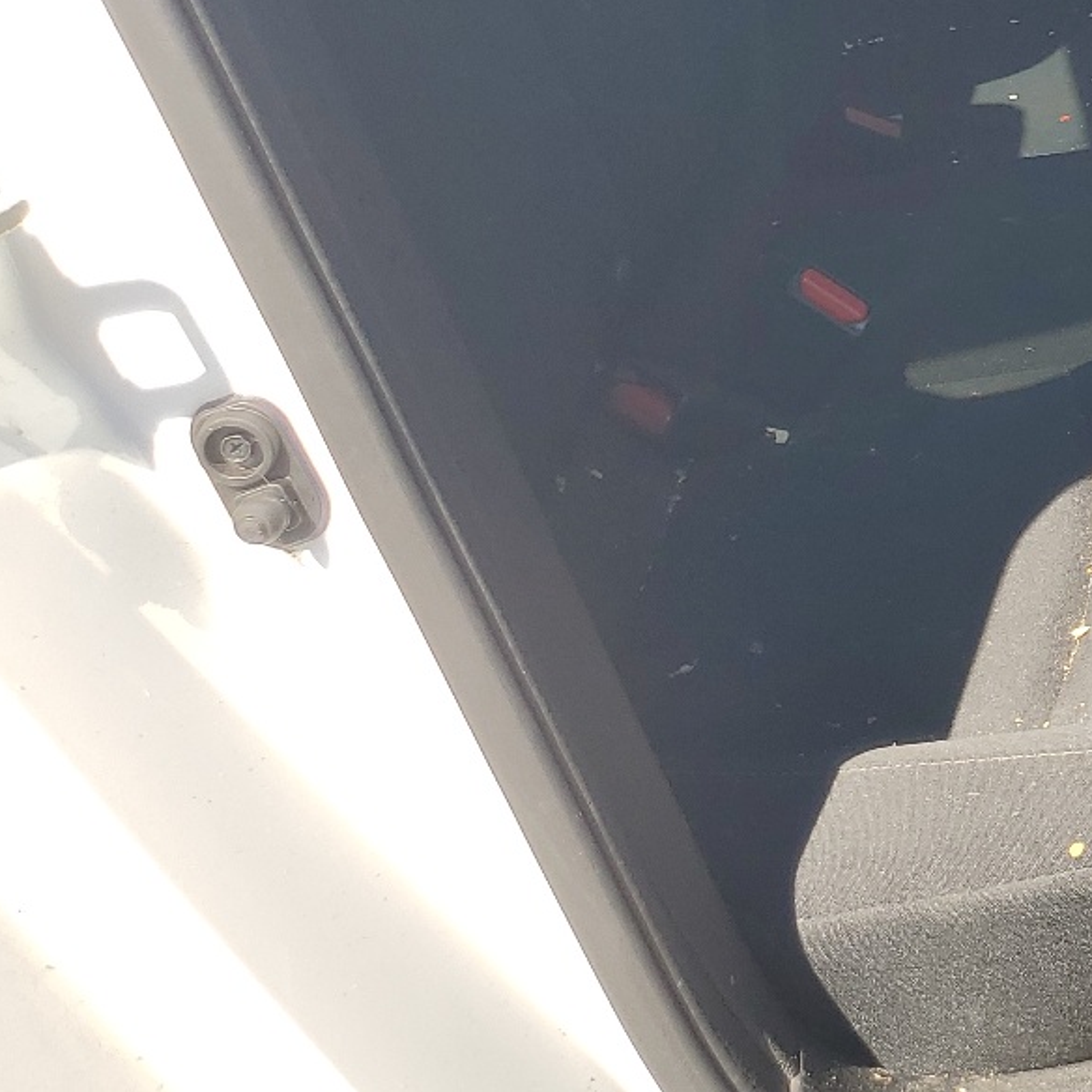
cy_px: 2
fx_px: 2248
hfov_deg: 23.7
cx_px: 1455
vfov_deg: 25.9
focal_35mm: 63
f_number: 1.5
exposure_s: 1/714
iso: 50
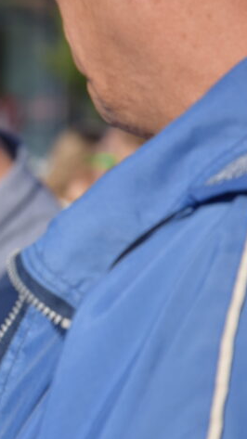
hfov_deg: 3.4
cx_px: -221
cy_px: 164
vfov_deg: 6.0
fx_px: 4159
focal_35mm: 357
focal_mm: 105
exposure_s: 1/800
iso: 200
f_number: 7.1
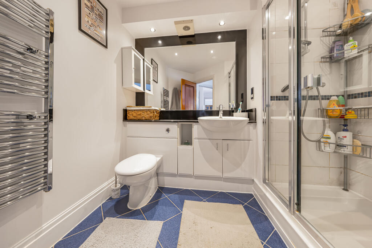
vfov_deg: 90.0
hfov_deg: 112.6
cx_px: 186
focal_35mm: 12
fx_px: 124
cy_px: 124
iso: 320
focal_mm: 12
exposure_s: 1/2.5
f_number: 9
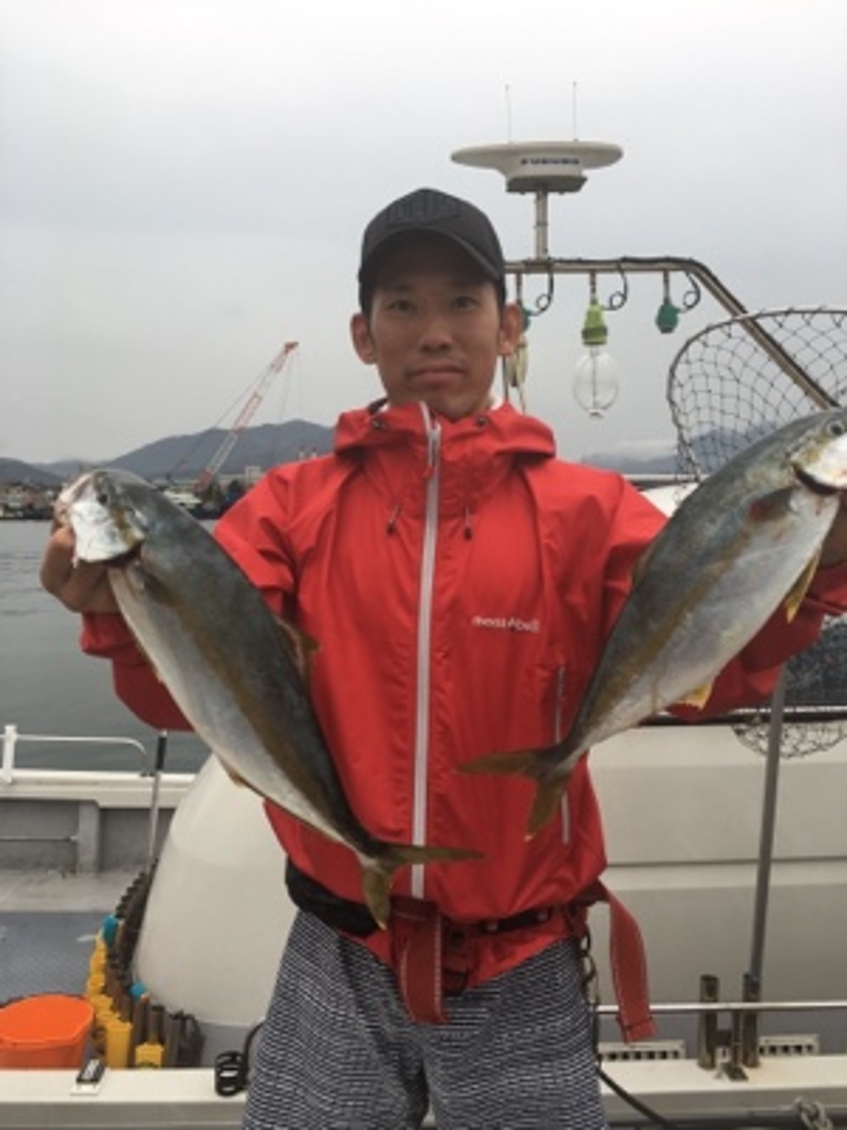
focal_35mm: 29
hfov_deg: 48.2
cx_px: 424
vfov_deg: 61.7
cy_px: 565
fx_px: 946
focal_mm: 4.15
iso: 25
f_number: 2.2
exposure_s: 1/200
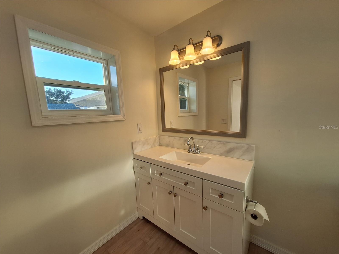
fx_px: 127
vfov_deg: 89.9
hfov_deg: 106.2
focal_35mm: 13
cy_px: 127
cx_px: 170
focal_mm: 1.74
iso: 40
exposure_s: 1/264
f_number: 2.2
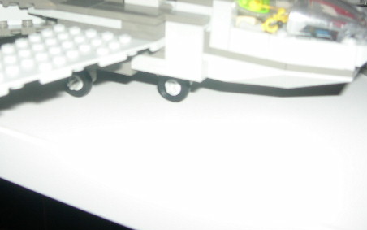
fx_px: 570
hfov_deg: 35.4
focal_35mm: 57
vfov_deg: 22.4
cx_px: 130
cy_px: 38
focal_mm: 8
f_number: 2.8
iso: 100
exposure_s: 1/60
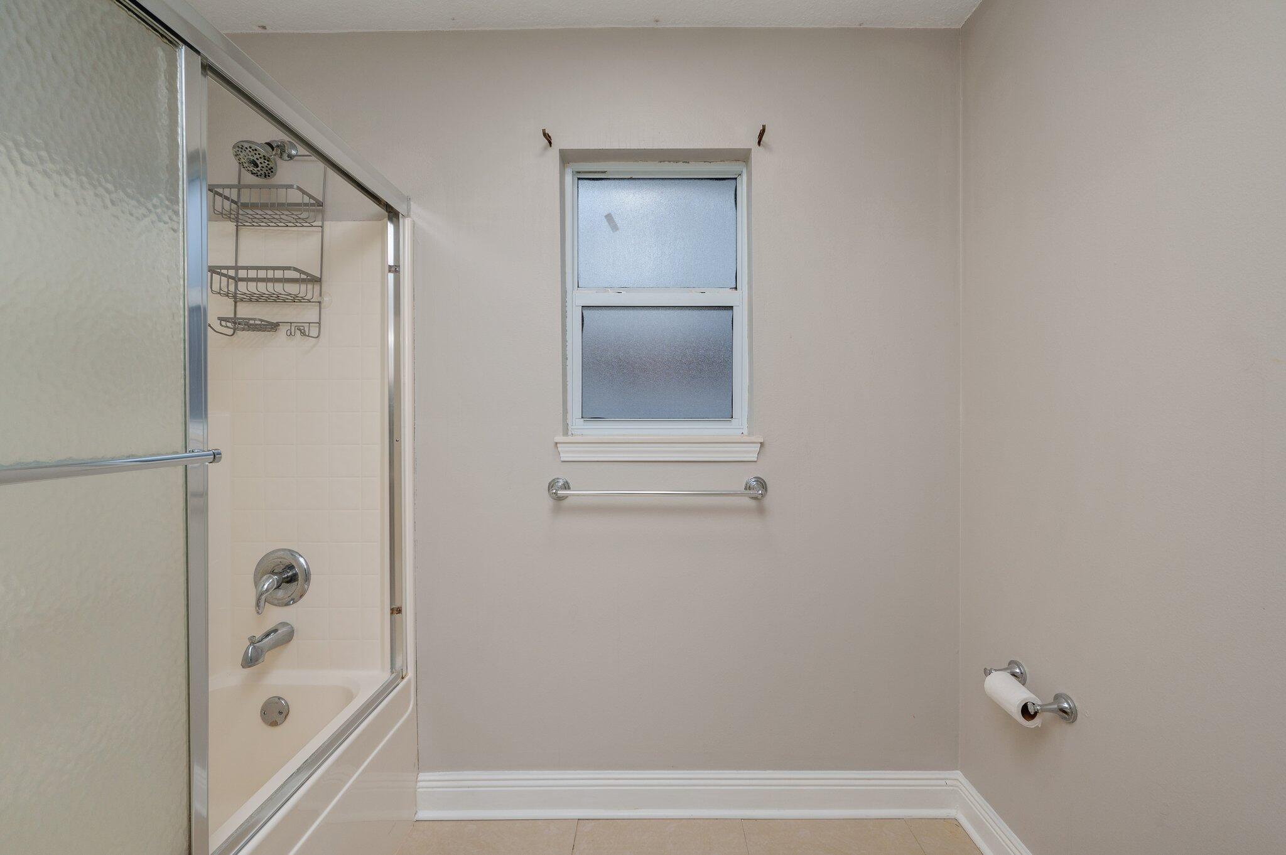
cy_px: 428
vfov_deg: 81.1
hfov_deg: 104.3
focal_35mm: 14
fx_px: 500
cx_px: 643
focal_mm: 14
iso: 160
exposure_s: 1/50
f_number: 9
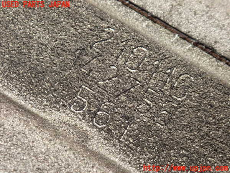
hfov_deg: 19.6
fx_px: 664
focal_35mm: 100
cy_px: 86
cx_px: 115
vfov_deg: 14.8
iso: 500
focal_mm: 18
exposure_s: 1/125
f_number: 4.9
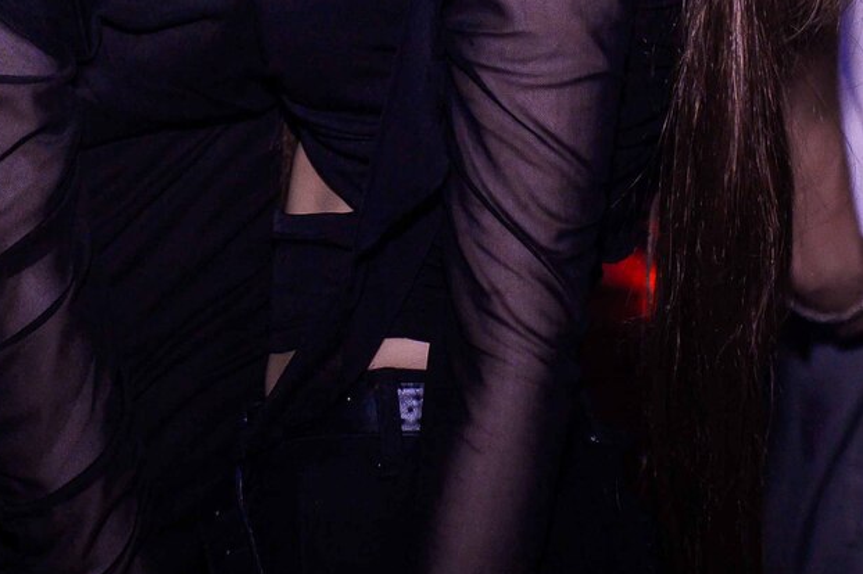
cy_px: -58
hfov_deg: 18.9
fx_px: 2588
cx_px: 291
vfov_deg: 12.5
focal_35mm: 108
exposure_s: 1/160
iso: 640
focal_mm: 35
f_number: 2.5
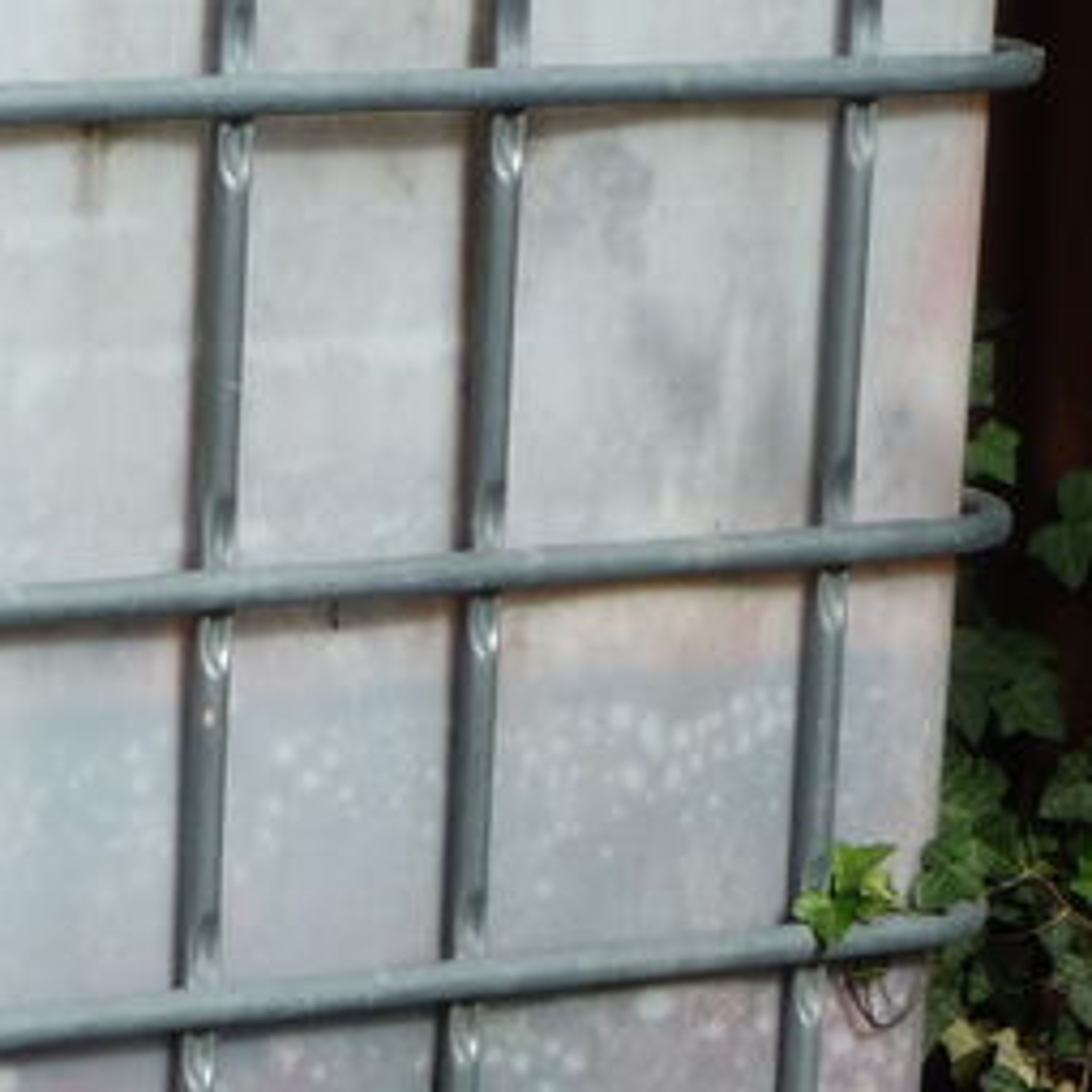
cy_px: 886
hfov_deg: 8.0
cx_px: -433
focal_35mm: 215
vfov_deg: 8.1
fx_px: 7673
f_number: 4.5
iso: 100
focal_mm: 10.5
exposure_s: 1/400
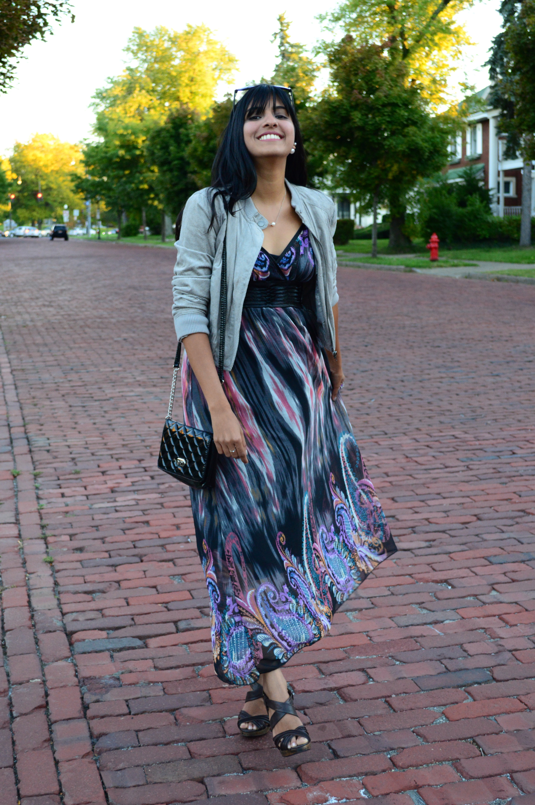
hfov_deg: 28.0
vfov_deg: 41.1
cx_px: 268
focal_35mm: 48
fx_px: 1072
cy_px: 402
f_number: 4.8
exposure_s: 1/125
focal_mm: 32
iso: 900
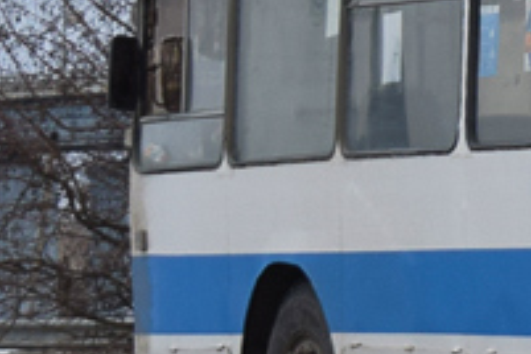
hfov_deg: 4.9
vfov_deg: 3.3
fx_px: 6077
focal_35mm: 412
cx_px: 1017
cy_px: -264
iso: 200
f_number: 5.6
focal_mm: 46
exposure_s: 1/640
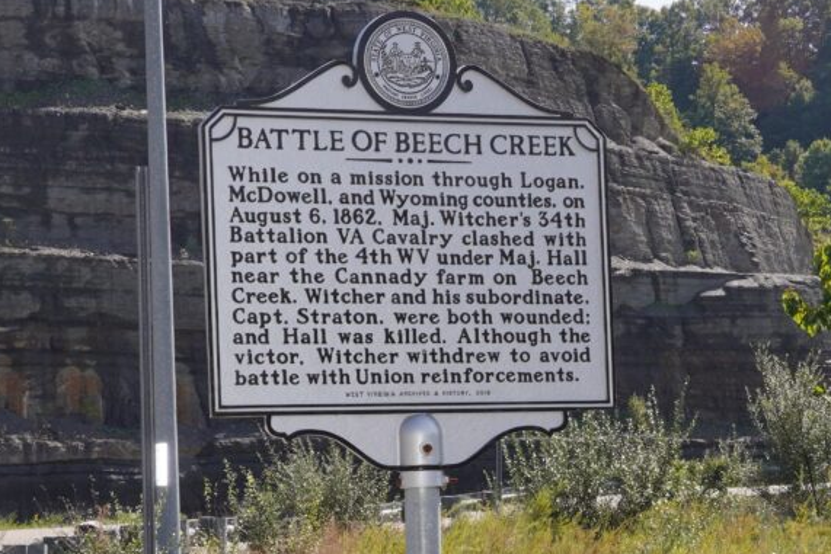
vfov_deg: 32.6
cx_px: 406
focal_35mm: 41
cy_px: 268
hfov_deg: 47.4
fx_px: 947
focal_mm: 26
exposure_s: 1/125
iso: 100
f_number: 10
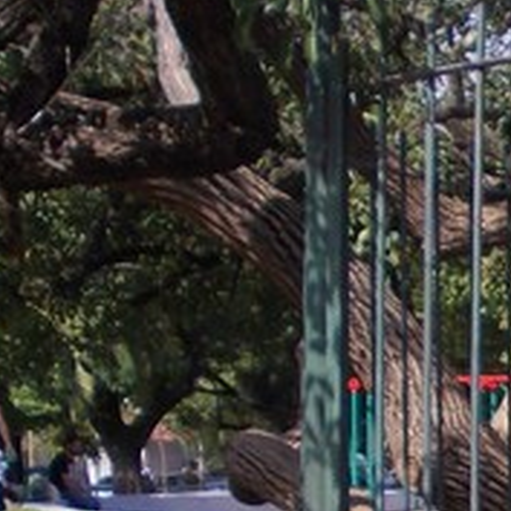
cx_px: 930
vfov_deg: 11.7
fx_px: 2422
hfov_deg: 11.2
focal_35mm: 145
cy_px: 650
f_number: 6.2
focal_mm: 5.3
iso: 80
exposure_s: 1/200
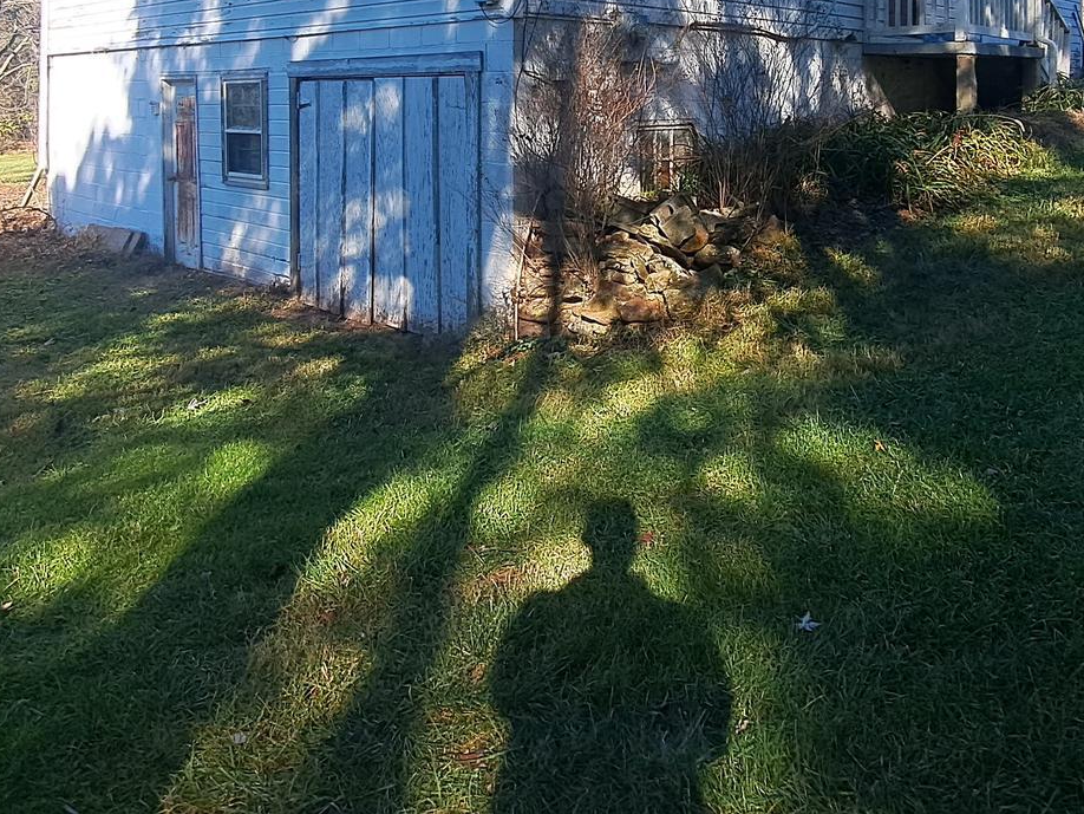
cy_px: 97
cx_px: 668
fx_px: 908
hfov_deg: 60.9
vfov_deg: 44.4
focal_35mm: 29
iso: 50
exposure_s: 1/683
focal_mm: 1.74
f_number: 2.2
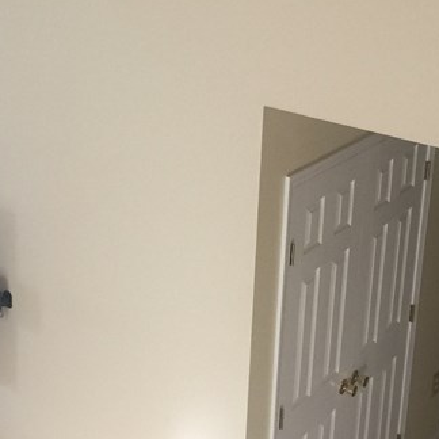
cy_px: 180
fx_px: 1162
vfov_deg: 21.4
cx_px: 271
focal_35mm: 81
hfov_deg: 21.4
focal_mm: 4.15
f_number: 2.2
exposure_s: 1/30
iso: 50
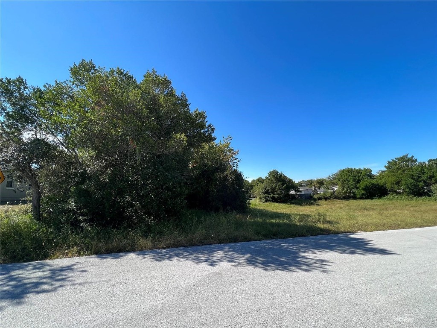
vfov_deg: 89.9
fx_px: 164
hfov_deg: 106.2
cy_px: 164
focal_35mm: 13
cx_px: 218
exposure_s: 1/834
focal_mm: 1.57
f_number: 1.8
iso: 32
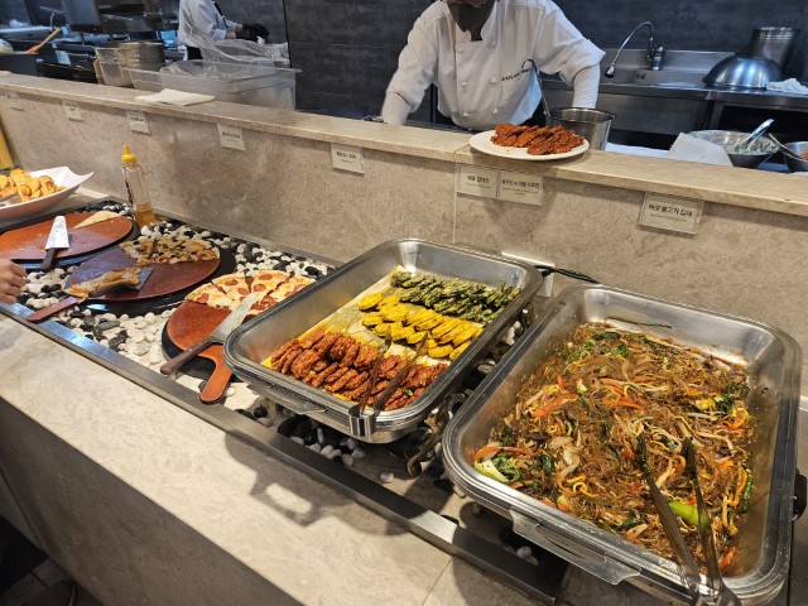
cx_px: 404
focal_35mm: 23
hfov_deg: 73.9
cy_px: 303
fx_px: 537
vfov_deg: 58.9
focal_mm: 5.4
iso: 250
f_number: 1.8
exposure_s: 1/120
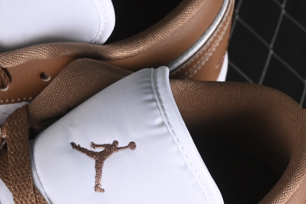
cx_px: -47
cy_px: 195
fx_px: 2066
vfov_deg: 5.6
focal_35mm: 243
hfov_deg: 8.4
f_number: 7.1
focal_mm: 50
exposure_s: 1/80
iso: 160
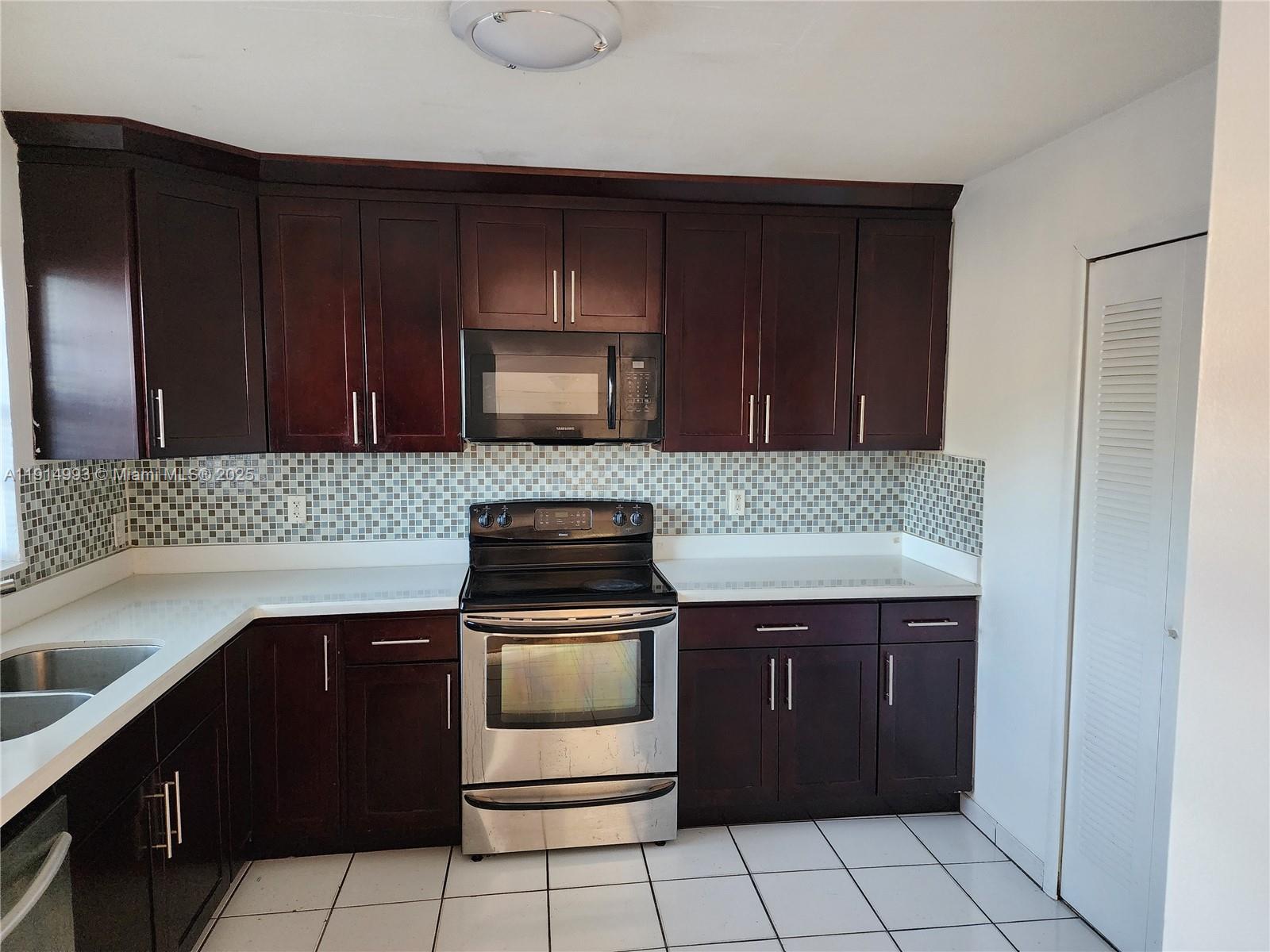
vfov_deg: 58.9
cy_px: 476
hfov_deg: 73.9
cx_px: 635
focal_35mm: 23
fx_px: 844
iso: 800
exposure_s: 1/120
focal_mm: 6.4
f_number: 1.8
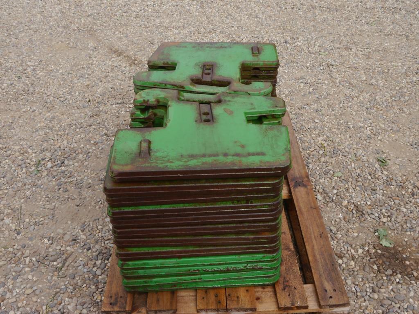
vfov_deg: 39.7
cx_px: 210
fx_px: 436
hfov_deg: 51.4
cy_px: 157
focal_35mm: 36
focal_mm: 18
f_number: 6.3
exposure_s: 1/200
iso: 160
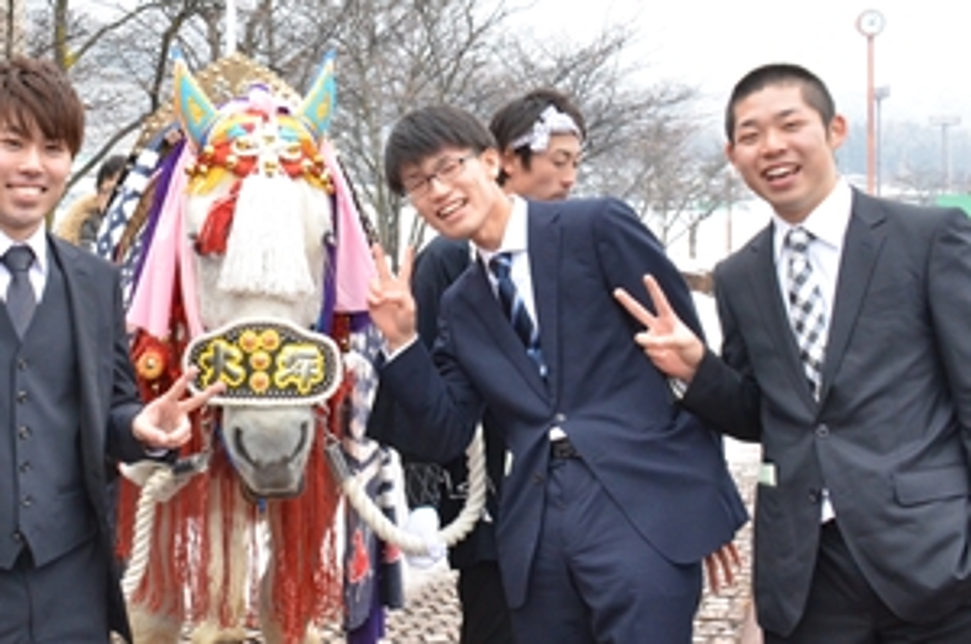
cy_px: 264
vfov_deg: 24.5
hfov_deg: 35.9
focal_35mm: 55
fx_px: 1481
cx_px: 324
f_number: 10
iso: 1600
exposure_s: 1/250
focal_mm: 22
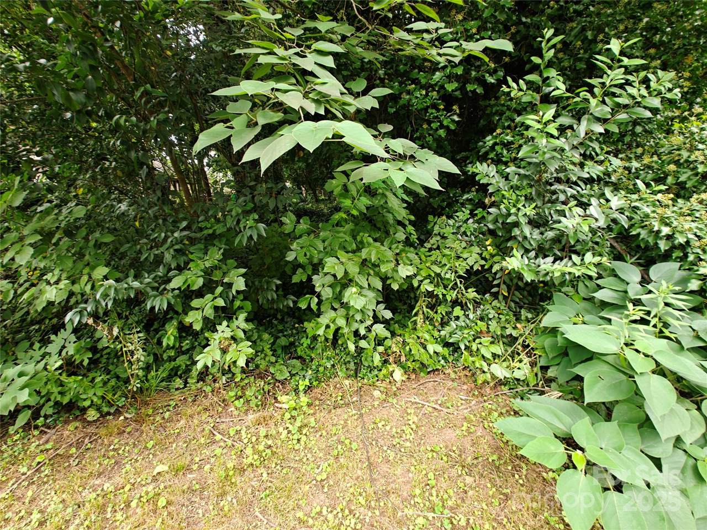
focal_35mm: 14
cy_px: 265
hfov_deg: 102.1
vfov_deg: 85.7
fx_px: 286
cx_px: 354
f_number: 2.2
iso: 100
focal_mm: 2.62
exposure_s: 1/50
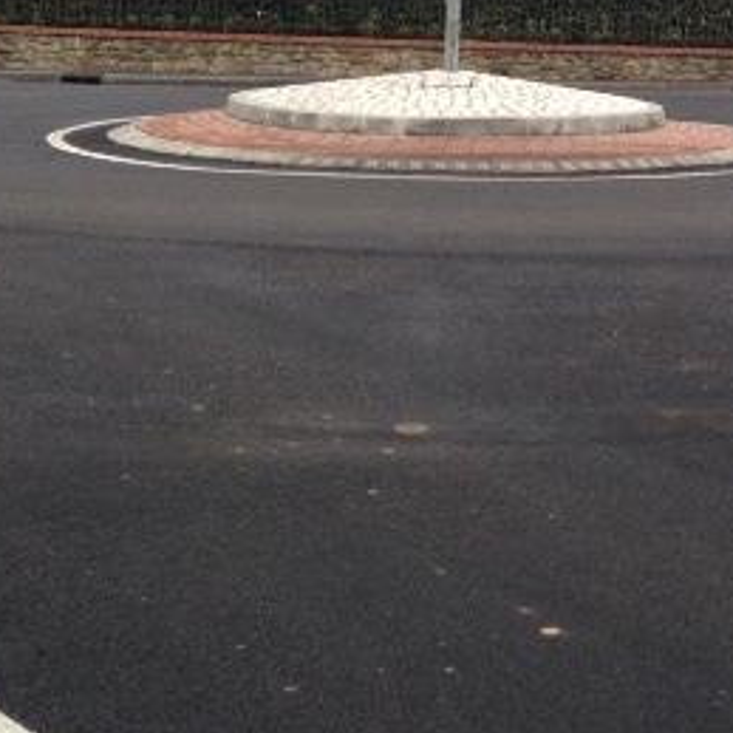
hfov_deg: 18.9
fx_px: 2156
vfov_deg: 18.8
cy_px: 23
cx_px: 685
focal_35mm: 90
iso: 50
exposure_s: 1/232
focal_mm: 4.12
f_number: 2.4
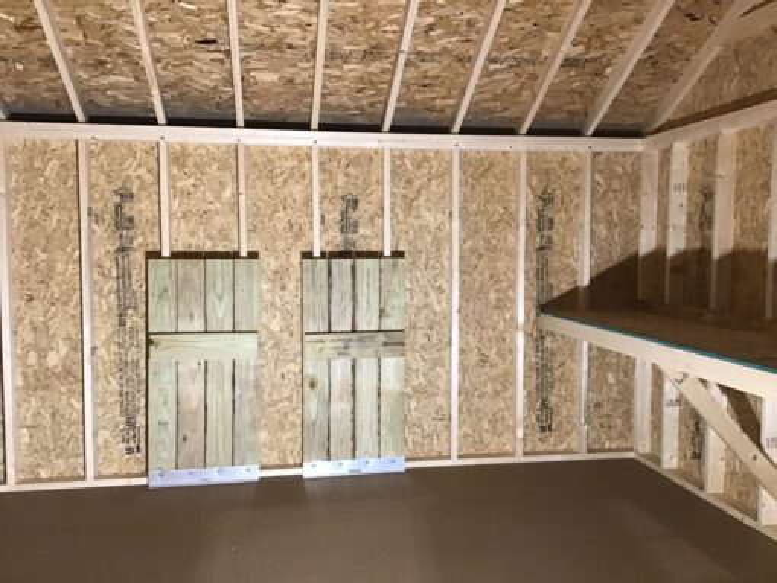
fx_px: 696
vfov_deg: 45.5
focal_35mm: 31
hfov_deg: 58.3
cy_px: 292
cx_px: 388
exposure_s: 1/30
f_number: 2.4
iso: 160
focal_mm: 3.3
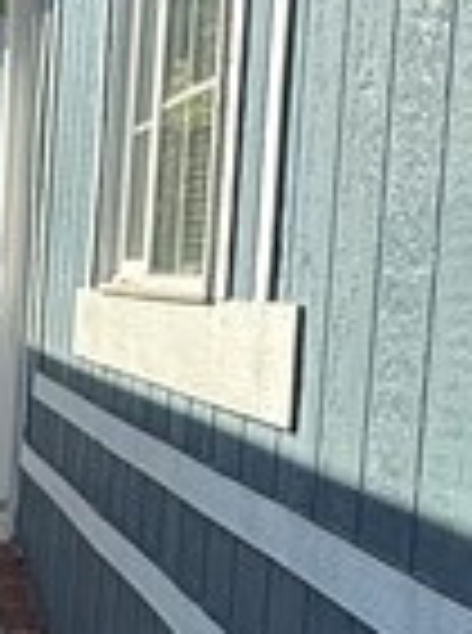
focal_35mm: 102
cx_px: -126
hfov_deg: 13.9
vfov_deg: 19.2
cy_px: 441
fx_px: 1863
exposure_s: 1/1848
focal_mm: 2.22
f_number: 2.2
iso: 50
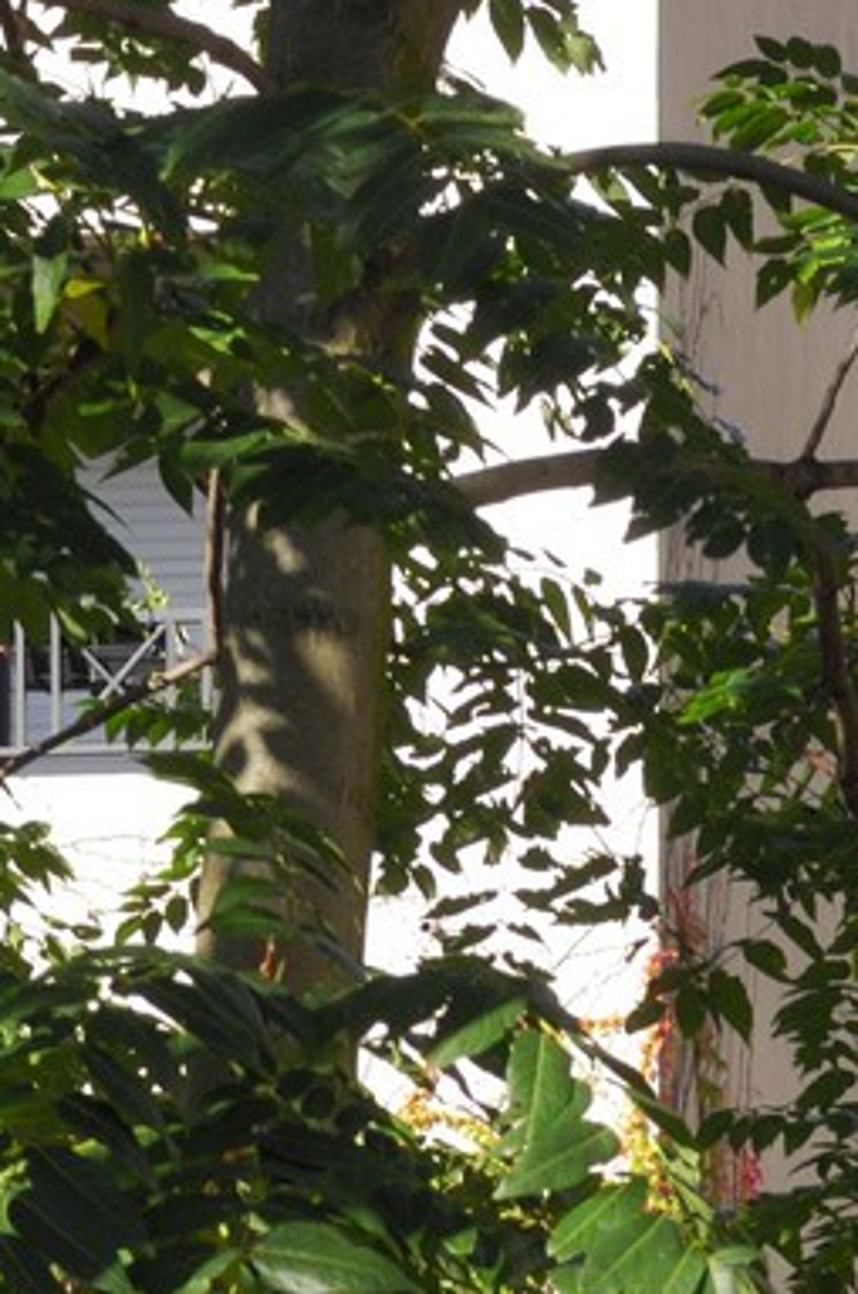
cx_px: 851
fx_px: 9436
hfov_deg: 5.2
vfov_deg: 7.5
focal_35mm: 263
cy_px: 2686
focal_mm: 42
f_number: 8
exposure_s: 1/125
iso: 160
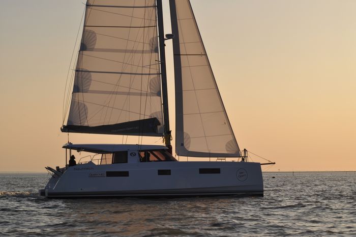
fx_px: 1037
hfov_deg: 19.5
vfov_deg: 13.0
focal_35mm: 105
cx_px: 178
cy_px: 118
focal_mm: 70
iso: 200
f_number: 18
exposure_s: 1/200
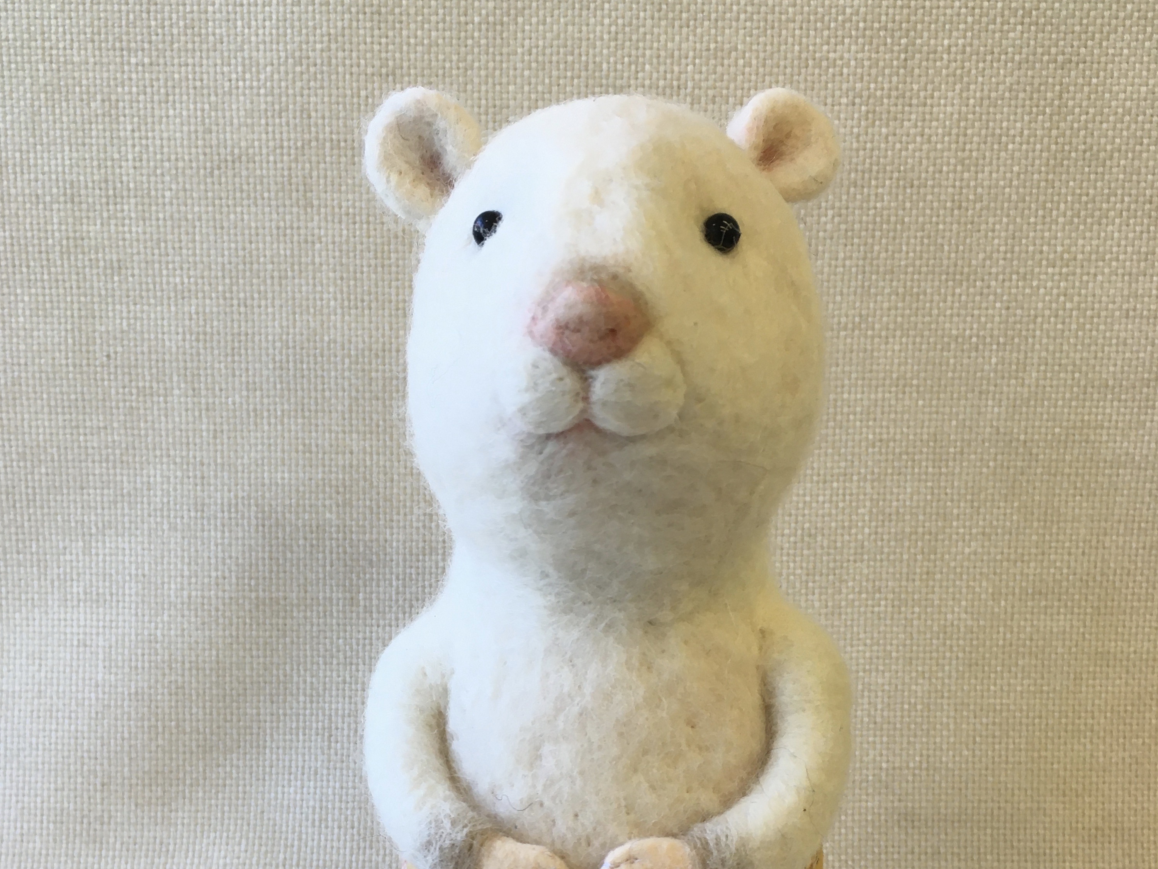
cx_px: 579
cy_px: 673
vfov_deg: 35.8
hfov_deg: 47.9
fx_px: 1305
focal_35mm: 39
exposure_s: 1/33
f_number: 2.2
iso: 32
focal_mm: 4.15
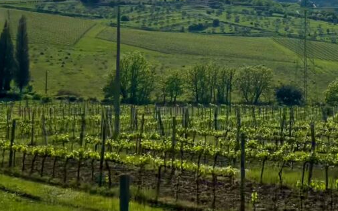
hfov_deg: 34.8
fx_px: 516
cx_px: 284
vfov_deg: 22.3
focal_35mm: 56
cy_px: 1
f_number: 1.6
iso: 32
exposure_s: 1/13333
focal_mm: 4.2
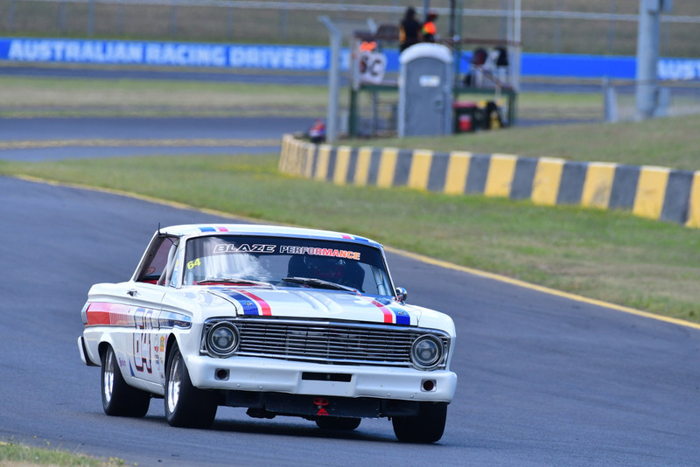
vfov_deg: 1.8
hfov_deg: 2.7
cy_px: 234
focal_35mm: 750
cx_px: 350
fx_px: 14588
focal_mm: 500
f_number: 8
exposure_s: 1/640
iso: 500
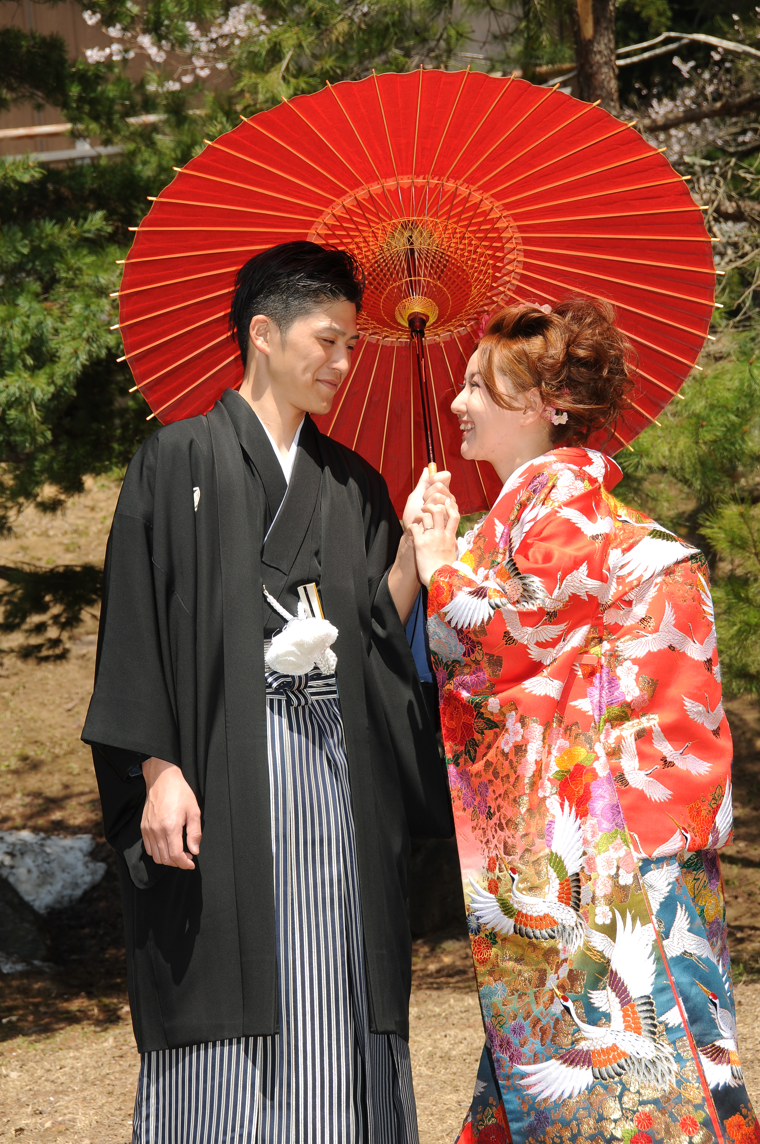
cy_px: 572
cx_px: 380
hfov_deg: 16.5
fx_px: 2619
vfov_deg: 24.6
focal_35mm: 82
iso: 100
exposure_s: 1/200
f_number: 7.1
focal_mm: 55
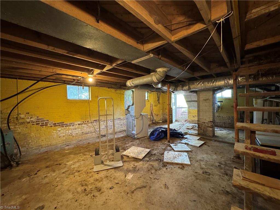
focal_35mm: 14
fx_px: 113
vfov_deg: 85.7
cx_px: 140
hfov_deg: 102.1
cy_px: 105
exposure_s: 1/60
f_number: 2.2
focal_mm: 2.22
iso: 800
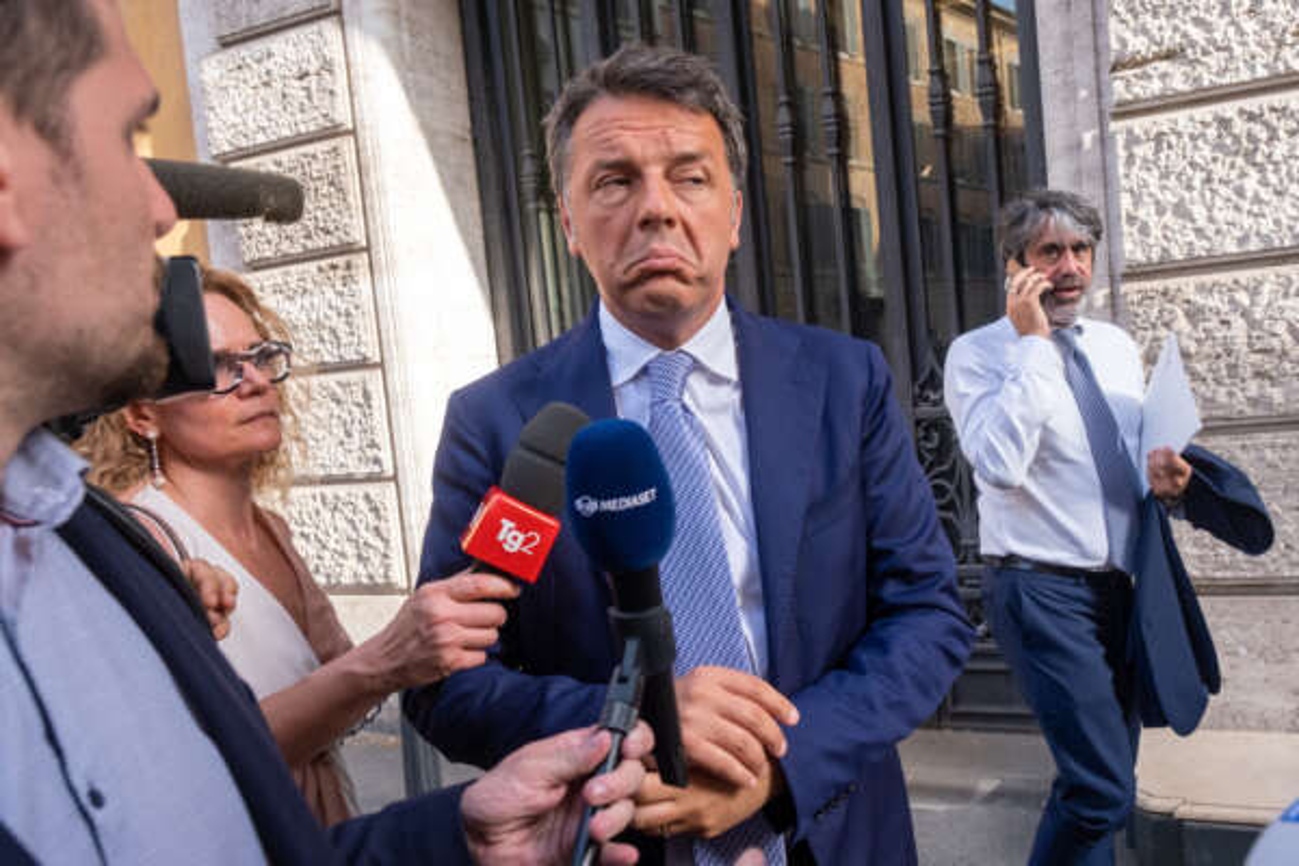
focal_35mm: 24
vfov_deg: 53.1
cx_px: 650
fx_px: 866
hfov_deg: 73.7
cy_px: 433
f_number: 4
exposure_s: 1/320
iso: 800
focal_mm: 16
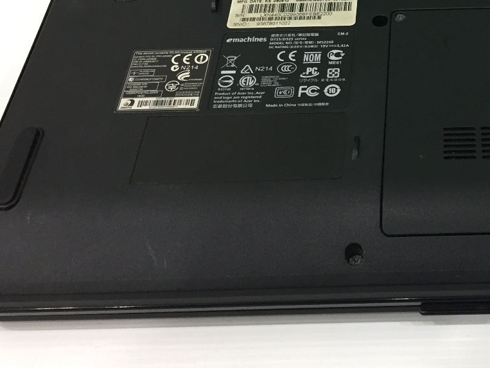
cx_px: 455
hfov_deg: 29.7
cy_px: 42
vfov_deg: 23.1
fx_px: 878
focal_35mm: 62
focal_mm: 4.15
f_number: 2.2
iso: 125
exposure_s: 1/33
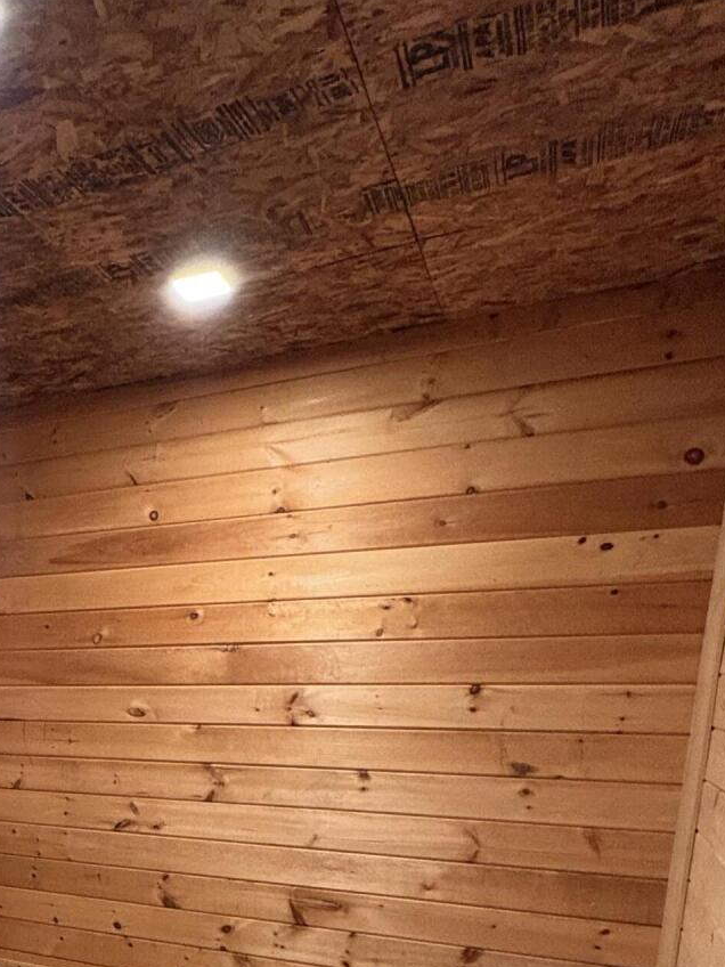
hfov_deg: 37.8
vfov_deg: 49.1
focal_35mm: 33
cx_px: -18
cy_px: 880
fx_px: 922
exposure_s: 1/60
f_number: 2.2
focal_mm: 2.22
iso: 640
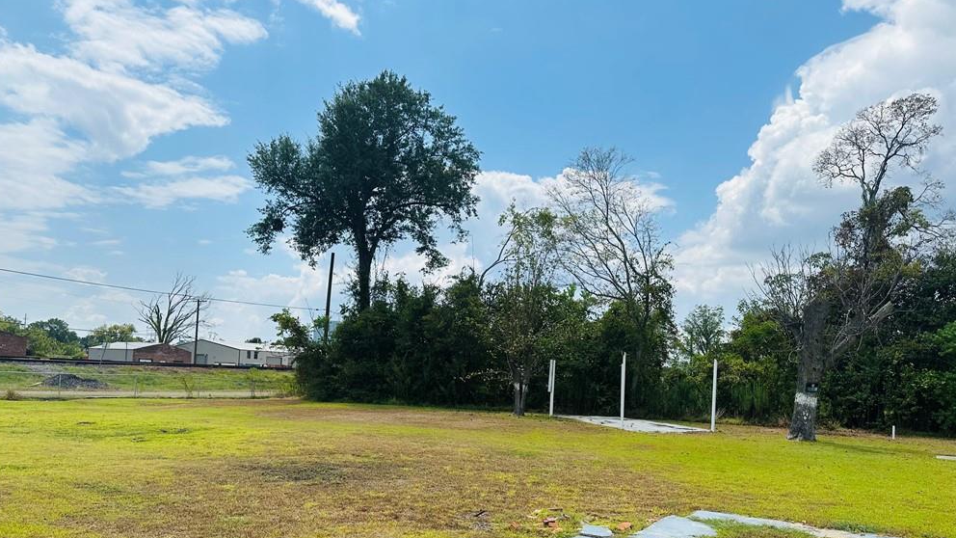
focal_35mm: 27
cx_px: 486
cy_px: 336
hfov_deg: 69.9
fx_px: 684
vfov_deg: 42.6
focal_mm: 6.86
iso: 80
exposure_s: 1/8929
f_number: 1.78
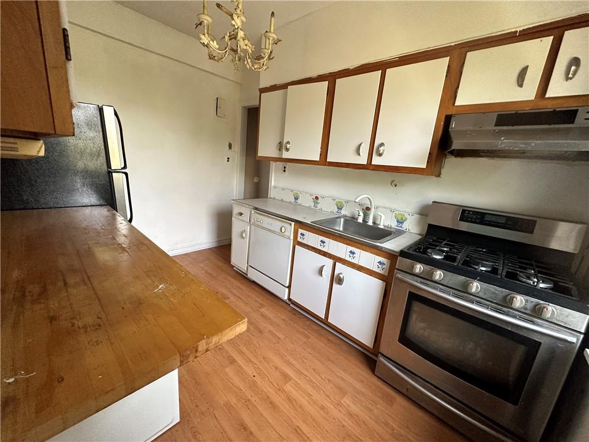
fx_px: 238
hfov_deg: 102.1
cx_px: 294
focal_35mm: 14
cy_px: 221
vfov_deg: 85.7
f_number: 2.2
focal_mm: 2.22
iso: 250
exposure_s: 1/99
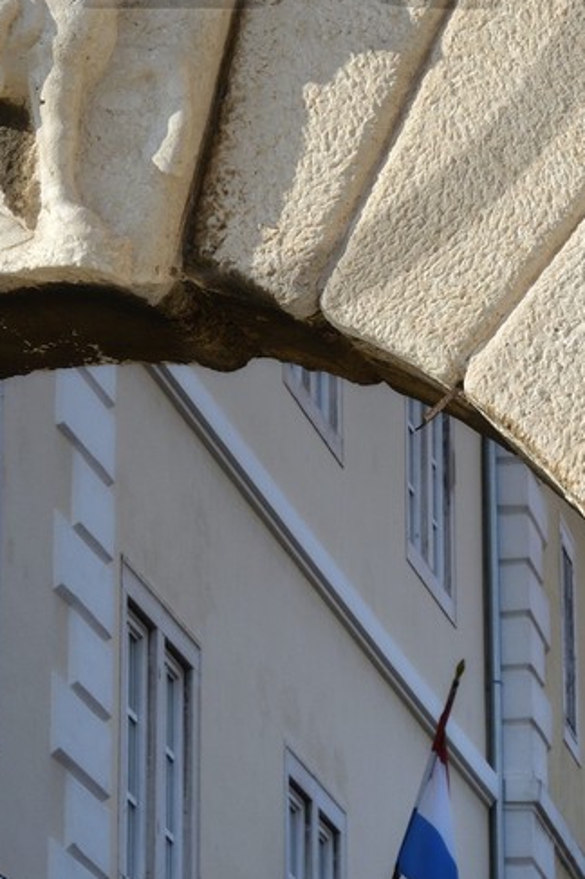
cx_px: 111
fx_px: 5614
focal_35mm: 230
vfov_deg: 8.8
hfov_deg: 6.0
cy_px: -211
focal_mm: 70
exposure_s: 1/250
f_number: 13
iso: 200
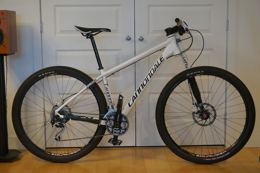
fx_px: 379
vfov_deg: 25.7
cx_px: 130
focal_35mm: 52
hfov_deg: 37.9
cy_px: 86
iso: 3200
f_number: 5.6
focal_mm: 35
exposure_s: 1/80
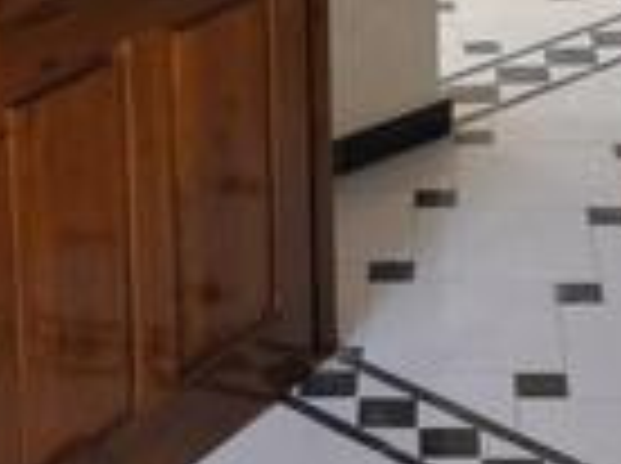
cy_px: -293
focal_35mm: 116
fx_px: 2077
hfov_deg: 17.0
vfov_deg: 12.0
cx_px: 326
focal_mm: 4.71
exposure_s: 1/25
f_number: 1.7
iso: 640
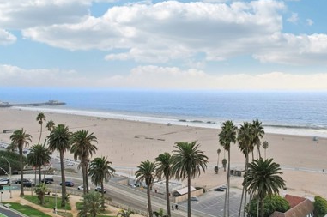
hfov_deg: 51.9
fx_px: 336
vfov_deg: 35.7
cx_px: 168
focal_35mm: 37
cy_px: 84
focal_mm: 8.4
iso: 140
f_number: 2.8
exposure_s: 1/640
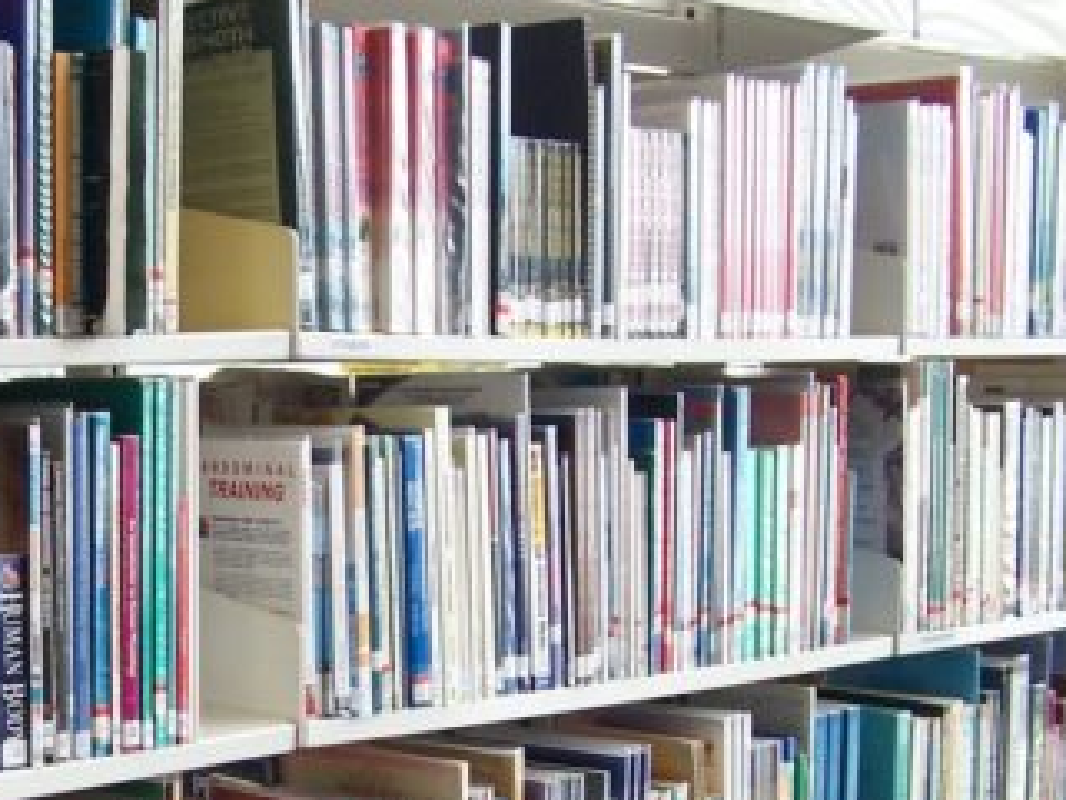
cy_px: 725
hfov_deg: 25.9
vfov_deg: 19.5
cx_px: 244
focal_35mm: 74
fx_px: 2280
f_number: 2.8
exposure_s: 1/45
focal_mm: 6.3
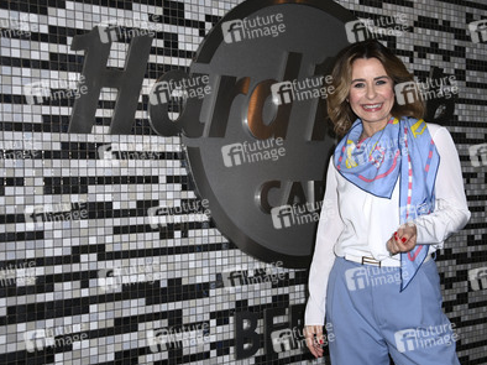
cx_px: 270
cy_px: 183
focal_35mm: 44
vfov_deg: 32.8
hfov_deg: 42.9
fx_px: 619
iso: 500
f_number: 5.6
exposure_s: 1/125
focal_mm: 40
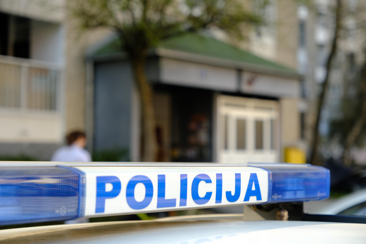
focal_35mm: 71
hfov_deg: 28.5
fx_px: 722
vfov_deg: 19.2
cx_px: 183
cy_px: 122
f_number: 2.8
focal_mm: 47
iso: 200
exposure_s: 1/400
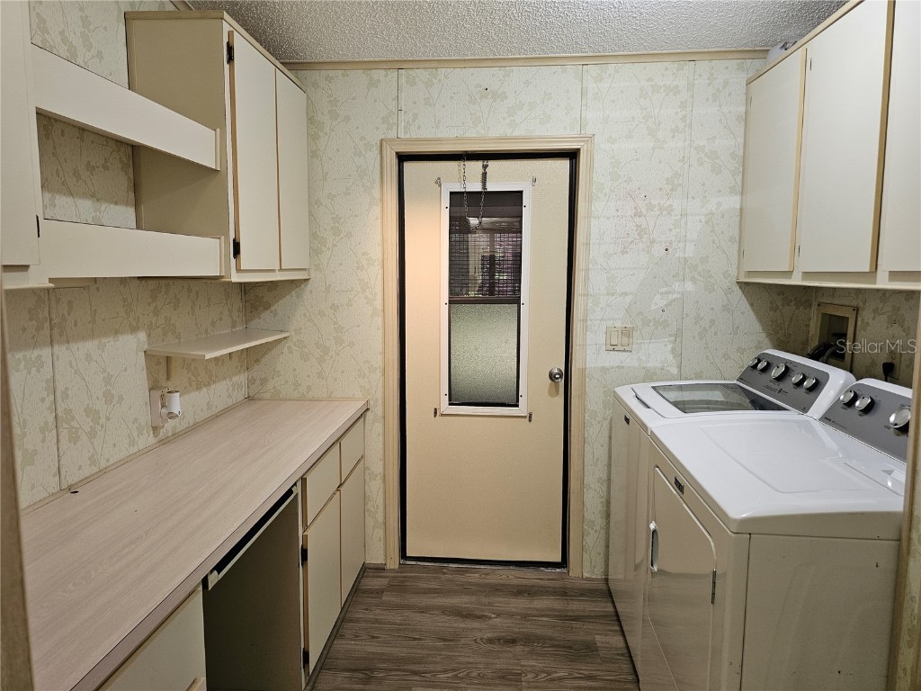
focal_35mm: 23
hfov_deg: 73.9
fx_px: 612
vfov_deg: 58.9
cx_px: 460
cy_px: 346
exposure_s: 1/120
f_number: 1.7
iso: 250
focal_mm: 6.3
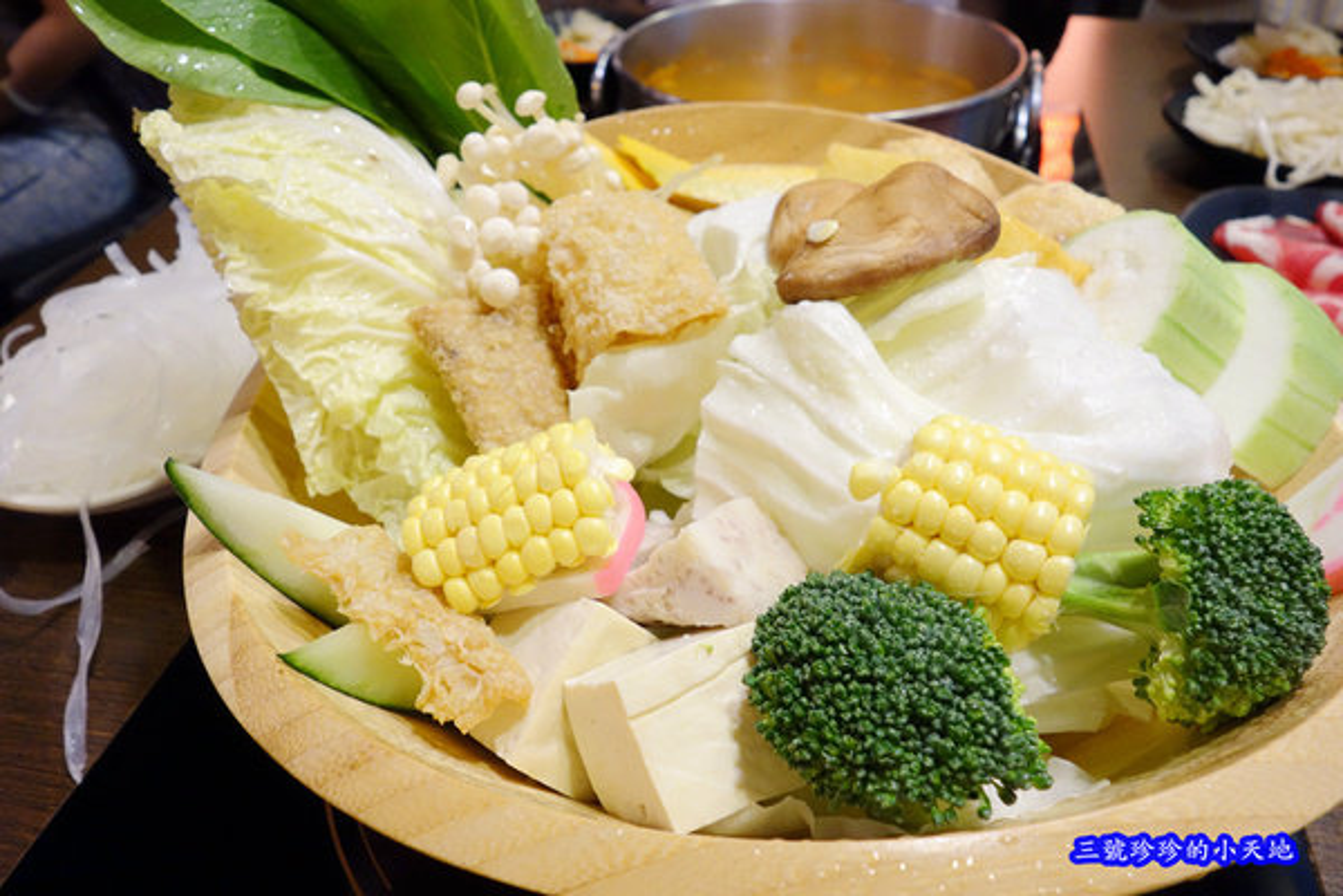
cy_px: 448
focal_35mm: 28
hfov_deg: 65.5
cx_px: 672
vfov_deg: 46.4
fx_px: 1044
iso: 800
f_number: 5
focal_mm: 10.4
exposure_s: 1/15
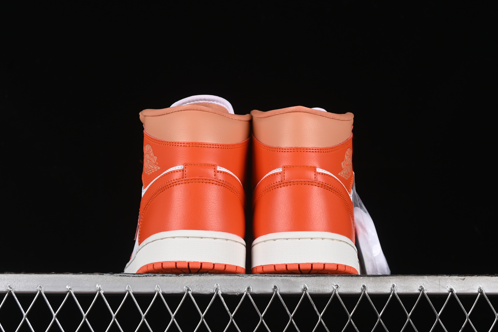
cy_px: 165
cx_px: 246
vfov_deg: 17.1
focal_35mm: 80
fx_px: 1107
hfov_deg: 25.4
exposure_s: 1/80
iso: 160
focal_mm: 50
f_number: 8
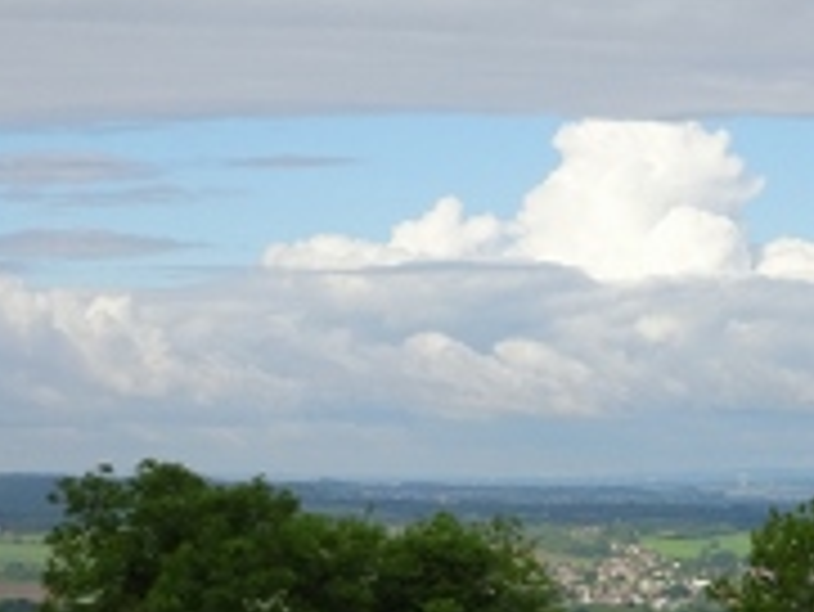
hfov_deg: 12.0
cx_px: 612
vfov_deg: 9.1
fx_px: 3859
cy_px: 338
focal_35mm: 164
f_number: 4.5
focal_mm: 11.32
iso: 80
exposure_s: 1/800
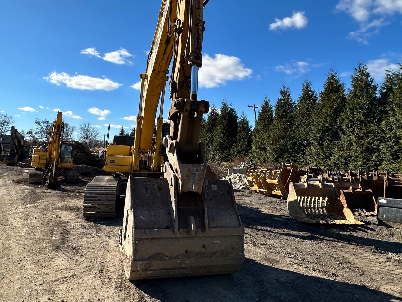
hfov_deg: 73.6
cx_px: 177
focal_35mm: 23
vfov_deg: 58.5
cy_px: 126
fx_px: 267
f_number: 2.2
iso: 50
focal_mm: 2.22
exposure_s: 1/2212
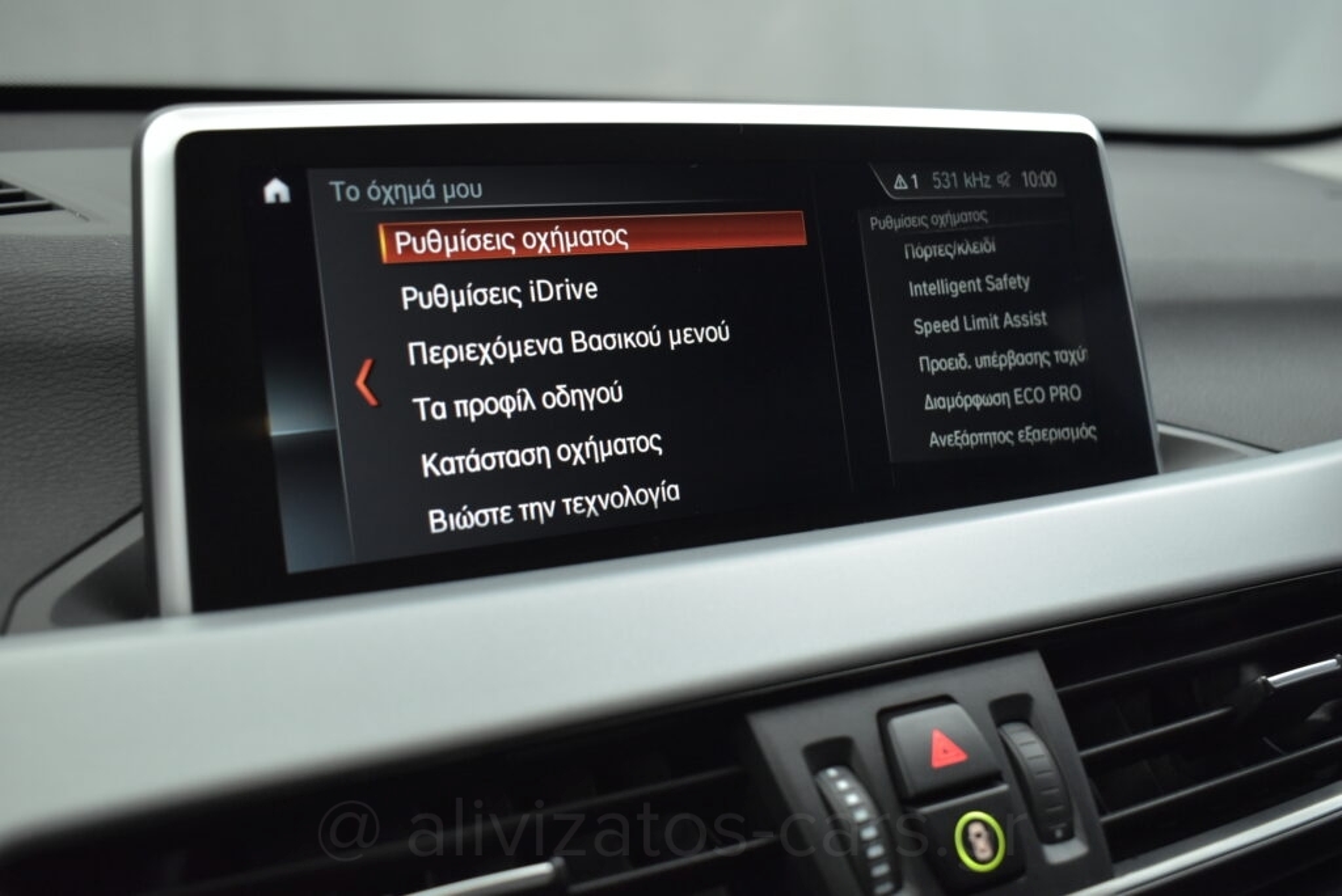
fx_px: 1343
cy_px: 448
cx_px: 671
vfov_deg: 36.9
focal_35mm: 36
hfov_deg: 53.1
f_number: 4
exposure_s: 1/80
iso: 1600
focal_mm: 24
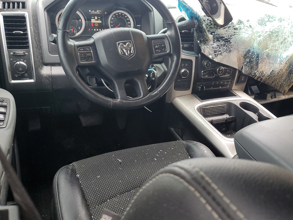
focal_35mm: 33
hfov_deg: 54.8
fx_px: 279
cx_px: 180
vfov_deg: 42.9
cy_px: 115
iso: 63
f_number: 1.5
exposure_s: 1/120
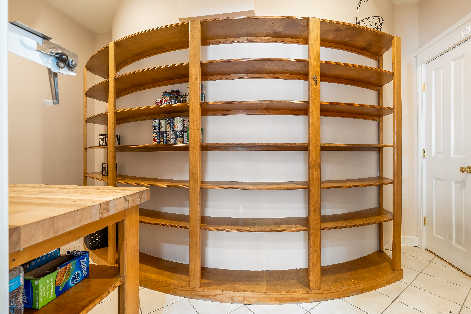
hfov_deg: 96.7
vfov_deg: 73.7
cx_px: 236
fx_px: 209
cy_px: 157
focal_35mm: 16
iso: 100
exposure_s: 5
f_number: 8
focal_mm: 16
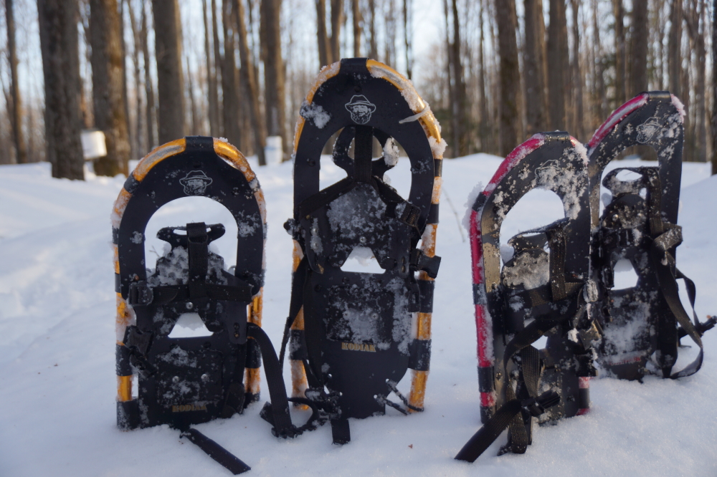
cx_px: 358
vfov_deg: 29.8
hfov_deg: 43.6
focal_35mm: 45
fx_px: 896
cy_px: 238
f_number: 4
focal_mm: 30
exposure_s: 1/60
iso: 125
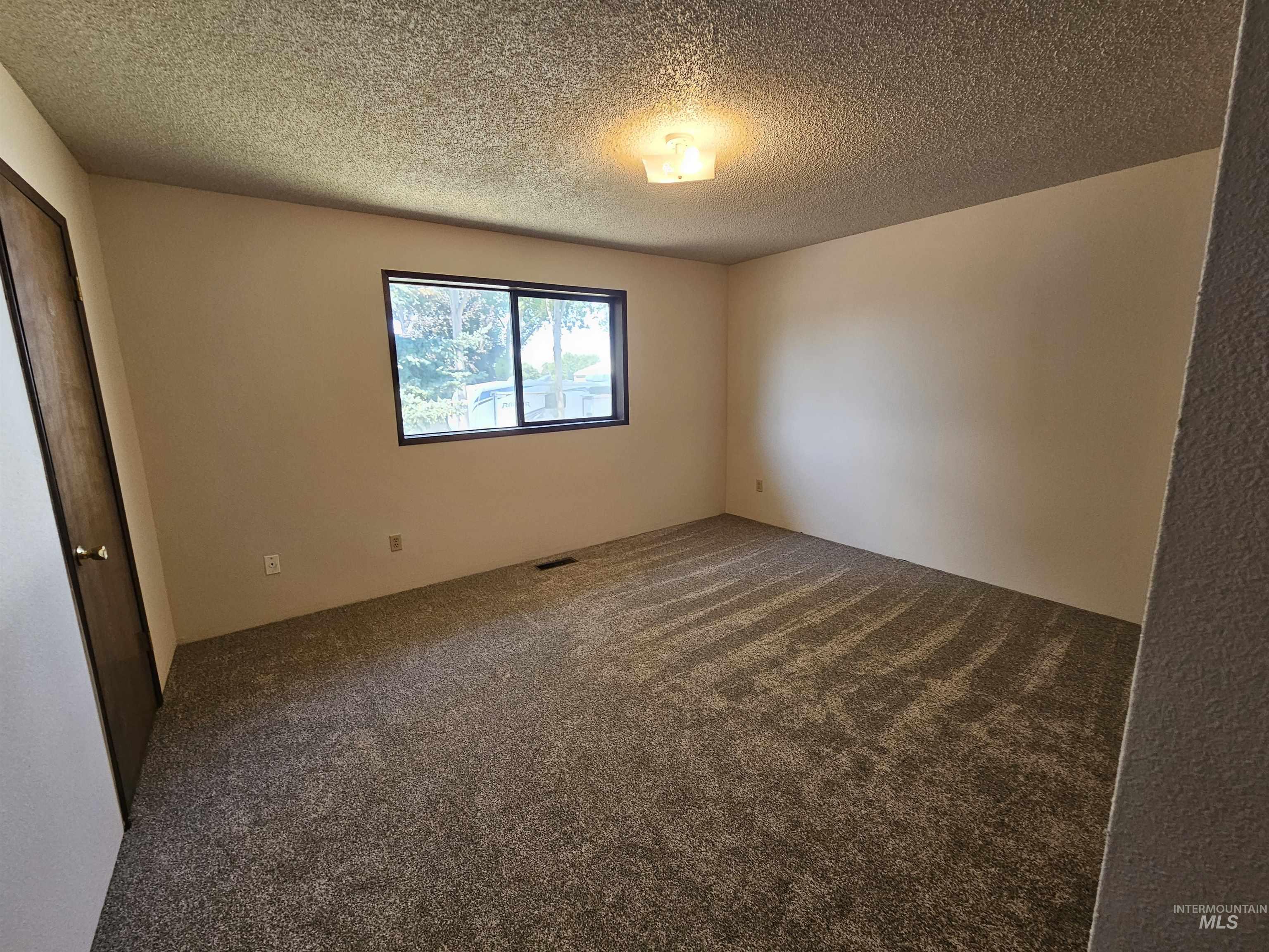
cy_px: 476
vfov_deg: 89.9
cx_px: 634
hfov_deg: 106.2
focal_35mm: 13
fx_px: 477
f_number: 2.2
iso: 160
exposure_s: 1/60
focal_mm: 2.2
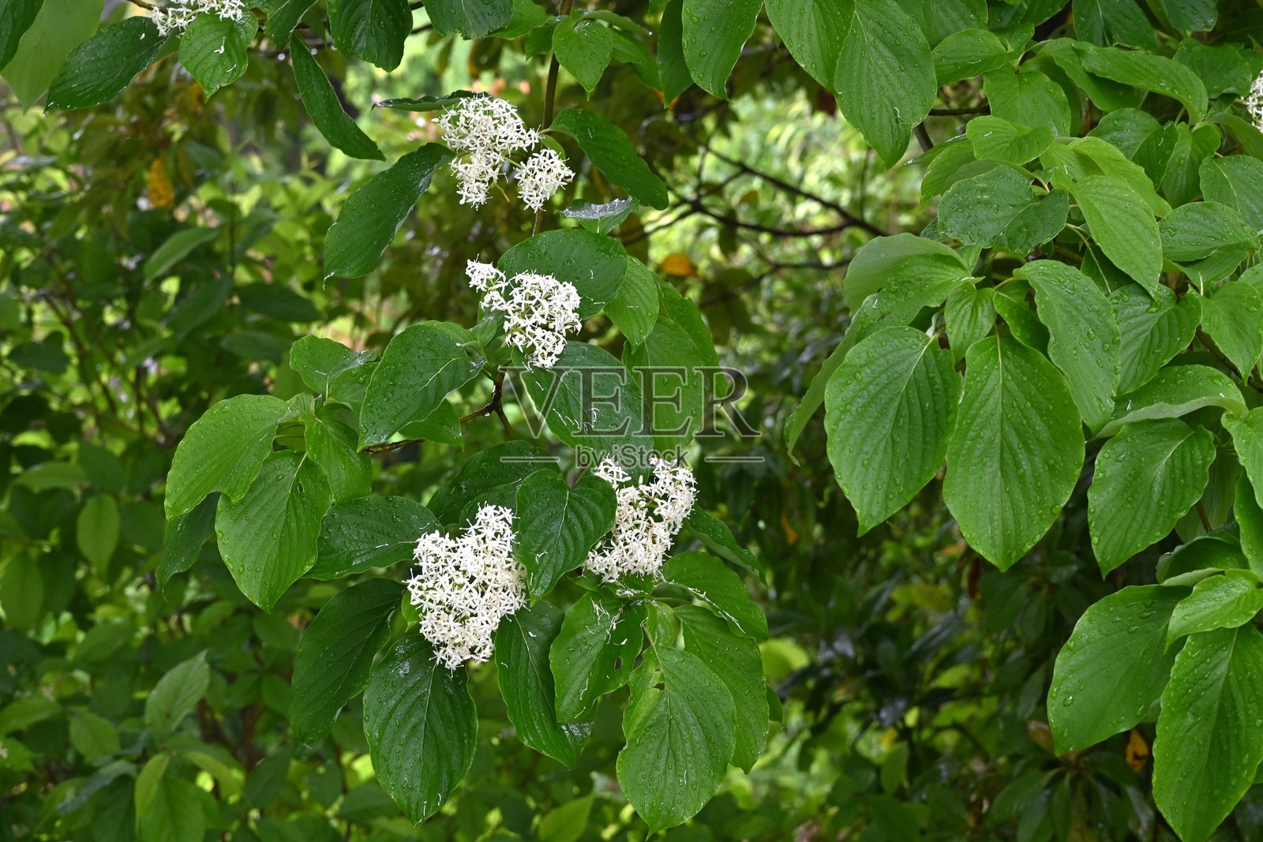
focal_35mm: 75
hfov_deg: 27.0
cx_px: 632
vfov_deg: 18.2
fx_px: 2631
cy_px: 421
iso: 400
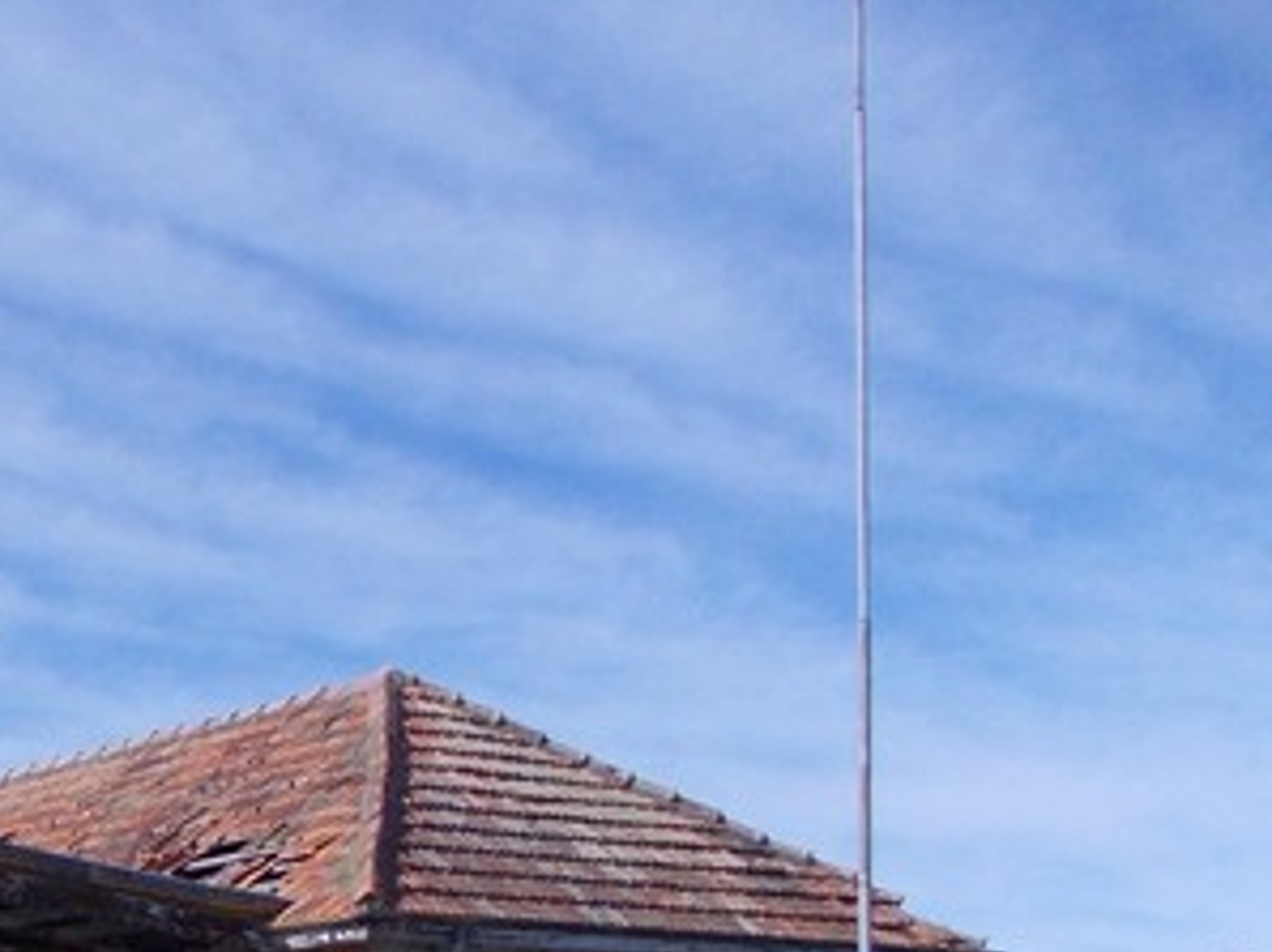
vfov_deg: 19.1
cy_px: 1200
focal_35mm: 72
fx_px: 2644
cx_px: -341
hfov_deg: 24.0
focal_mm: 4
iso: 80
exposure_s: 1/400
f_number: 5.4
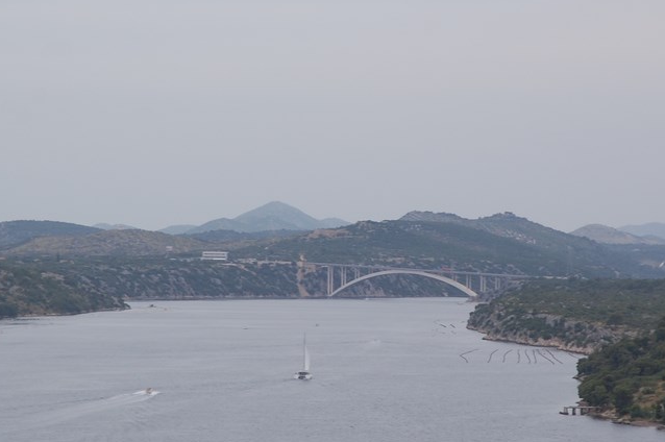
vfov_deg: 6.9
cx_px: 334
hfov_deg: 10.4
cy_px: 229
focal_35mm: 198
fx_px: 3654
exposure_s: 1/800
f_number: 7.1
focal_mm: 70
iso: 200
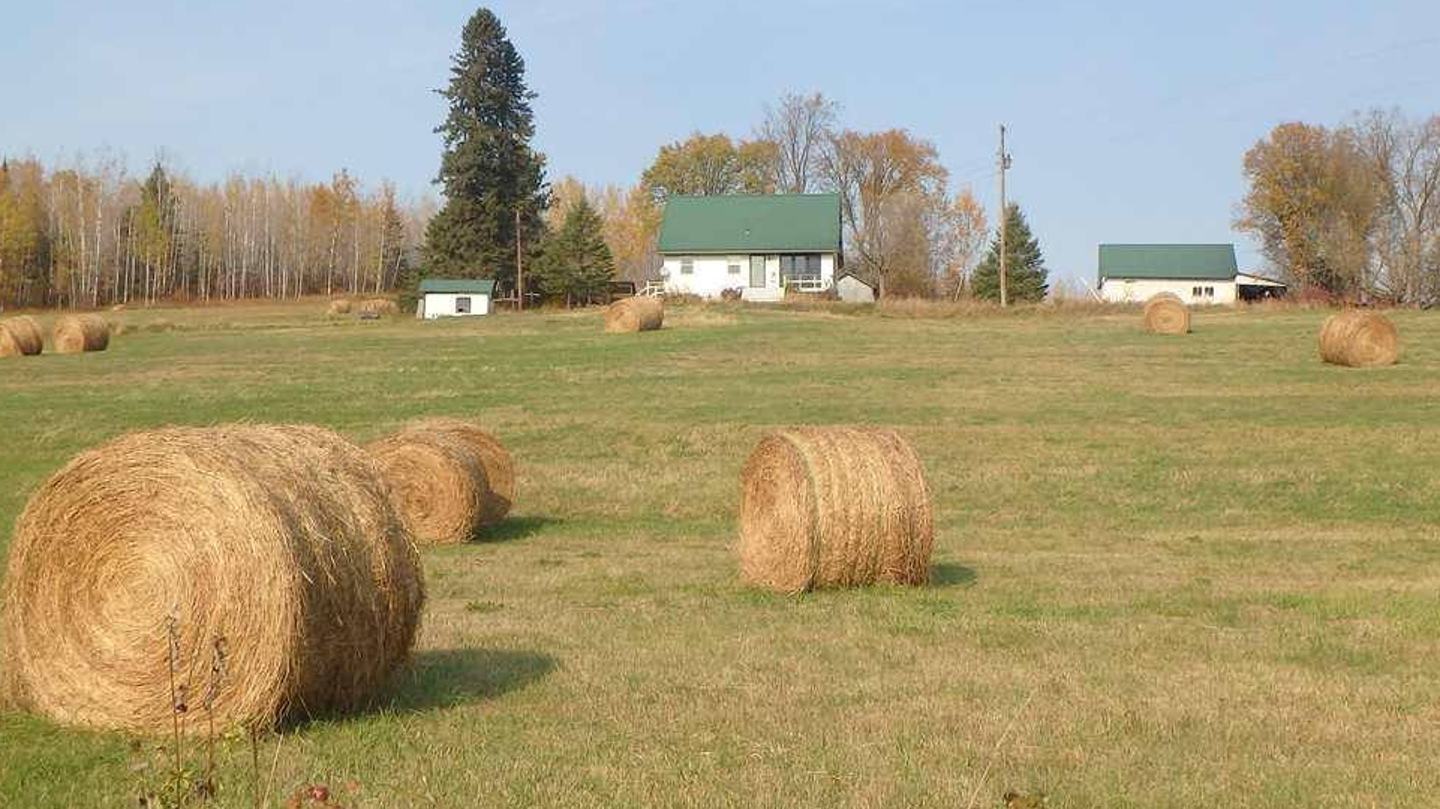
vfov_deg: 26.4
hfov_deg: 45.4
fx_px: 1718
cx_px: 797
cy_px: 313
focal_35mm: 45
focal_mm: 5.6
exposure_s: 1/640
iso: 125
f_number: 4.7
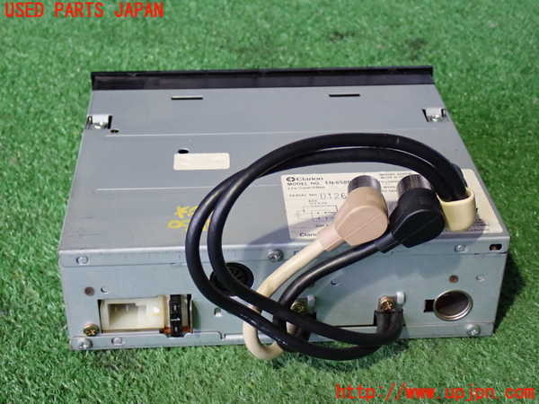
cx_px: 270
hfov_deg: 33.2
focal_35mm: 58
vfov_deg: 25.2
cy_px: 202
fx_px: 903
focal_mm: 10.35
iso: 800
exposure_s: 1/30
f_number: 3.5
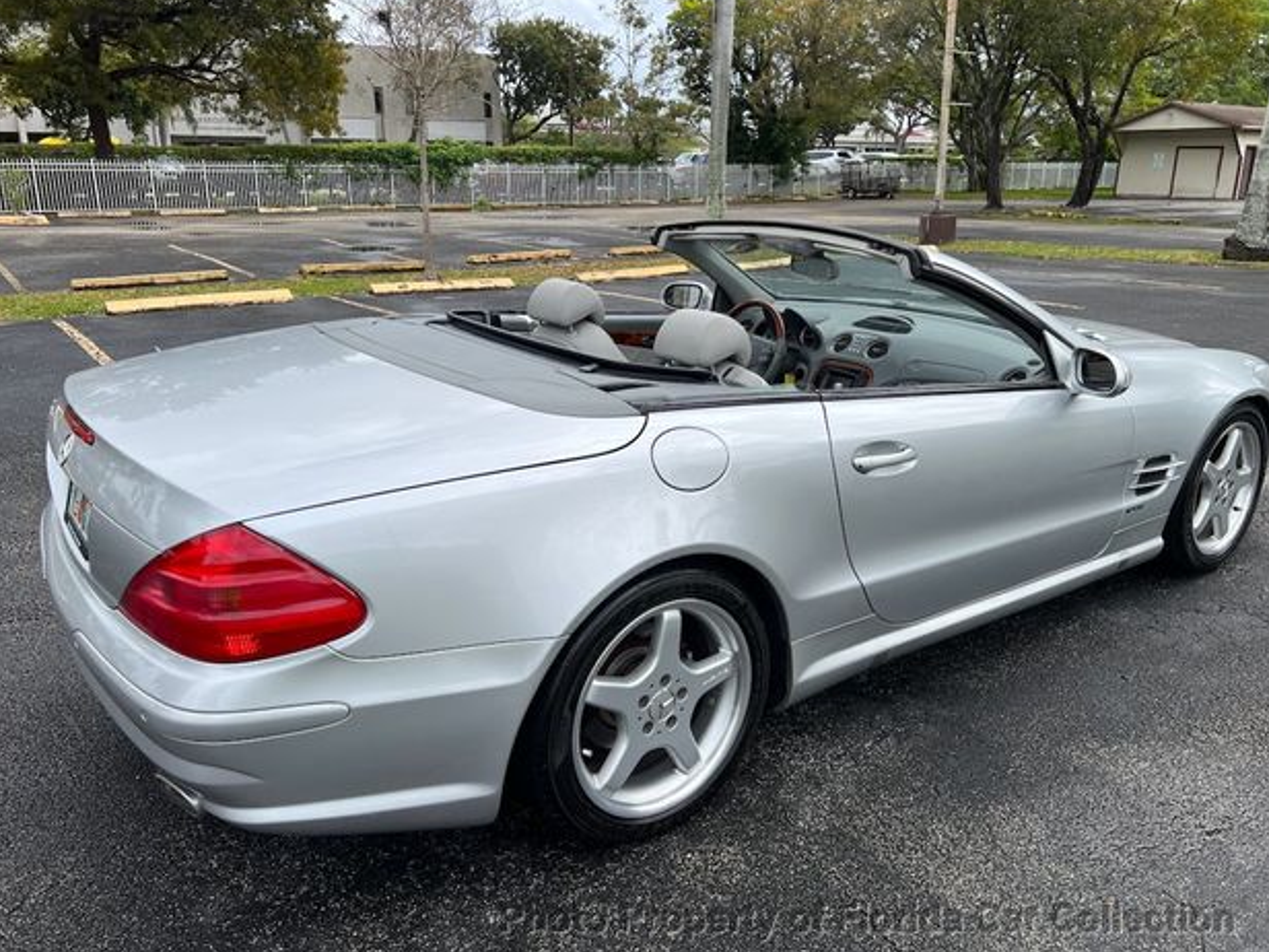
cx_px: 643
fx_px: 990
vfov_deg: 51.4
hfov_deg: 65.3
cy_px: 468
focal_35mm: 27
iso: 50
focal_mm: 5.7
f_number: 1.5
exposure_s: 1/2994
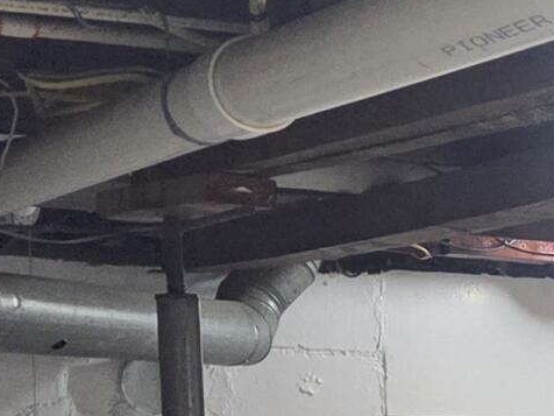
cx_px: 989
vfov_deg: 9.8
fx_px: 2321
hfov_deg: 12.5
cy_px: 684
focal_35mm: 145
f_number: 1.8
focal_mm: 5.4
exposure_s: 1/120
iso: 500
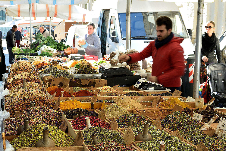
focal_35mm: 74
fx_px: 465
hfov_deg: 27.2
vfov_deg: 18.4
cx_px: 75
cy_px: 90
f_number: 7.1
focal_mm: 34
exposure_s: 1/25
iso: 100
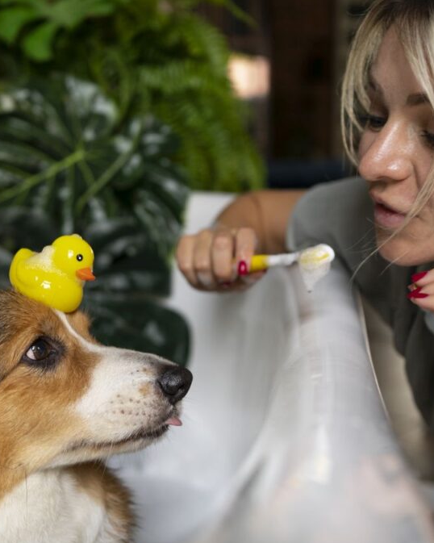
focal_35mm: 50
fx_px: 803
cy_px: 274
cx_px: 146
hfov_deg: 30.0
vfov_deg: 37.3
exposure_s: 1/250
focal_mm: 35
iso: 500
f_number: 2.8
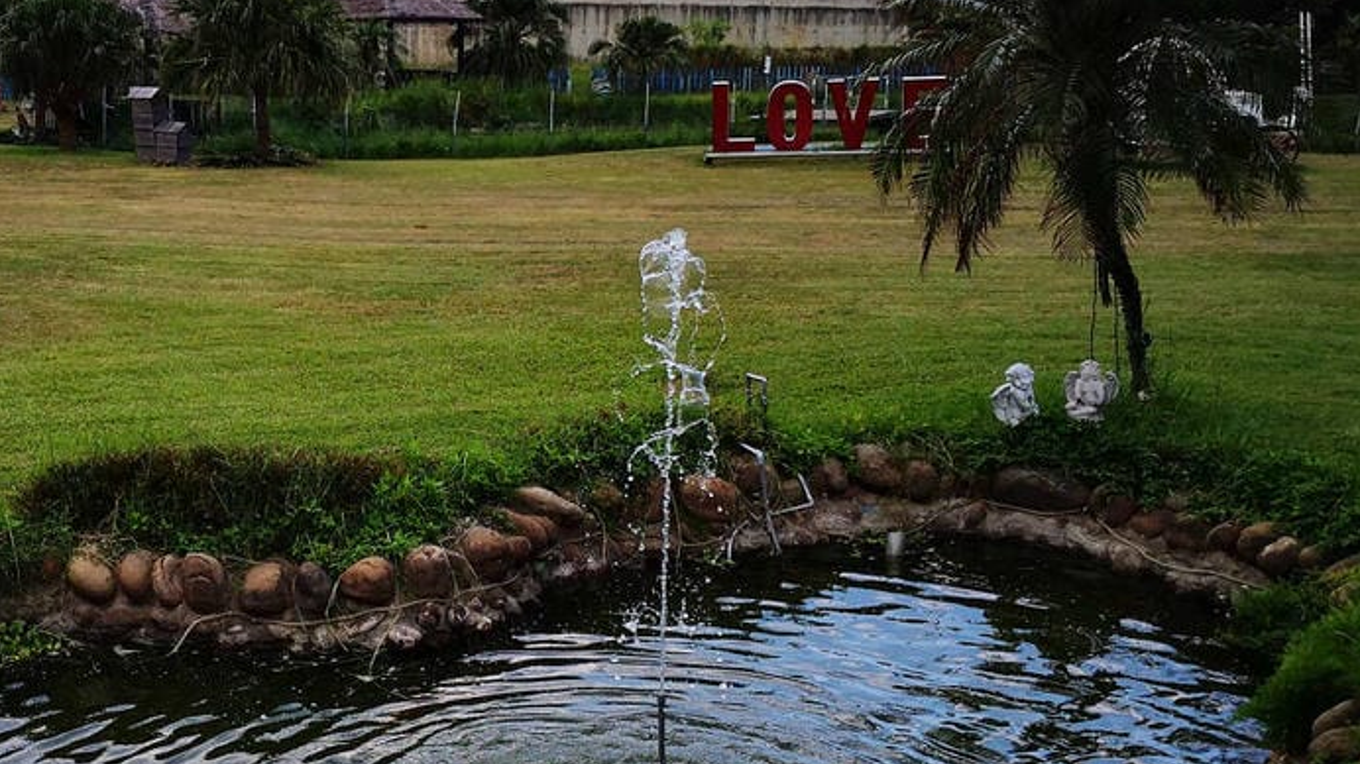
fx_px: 1839
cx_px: 436
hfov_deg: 40.0
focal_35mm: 51
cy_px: 438
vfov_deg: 23.5
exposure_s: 1/1115
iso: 50
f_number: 1.6
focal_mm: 3.95
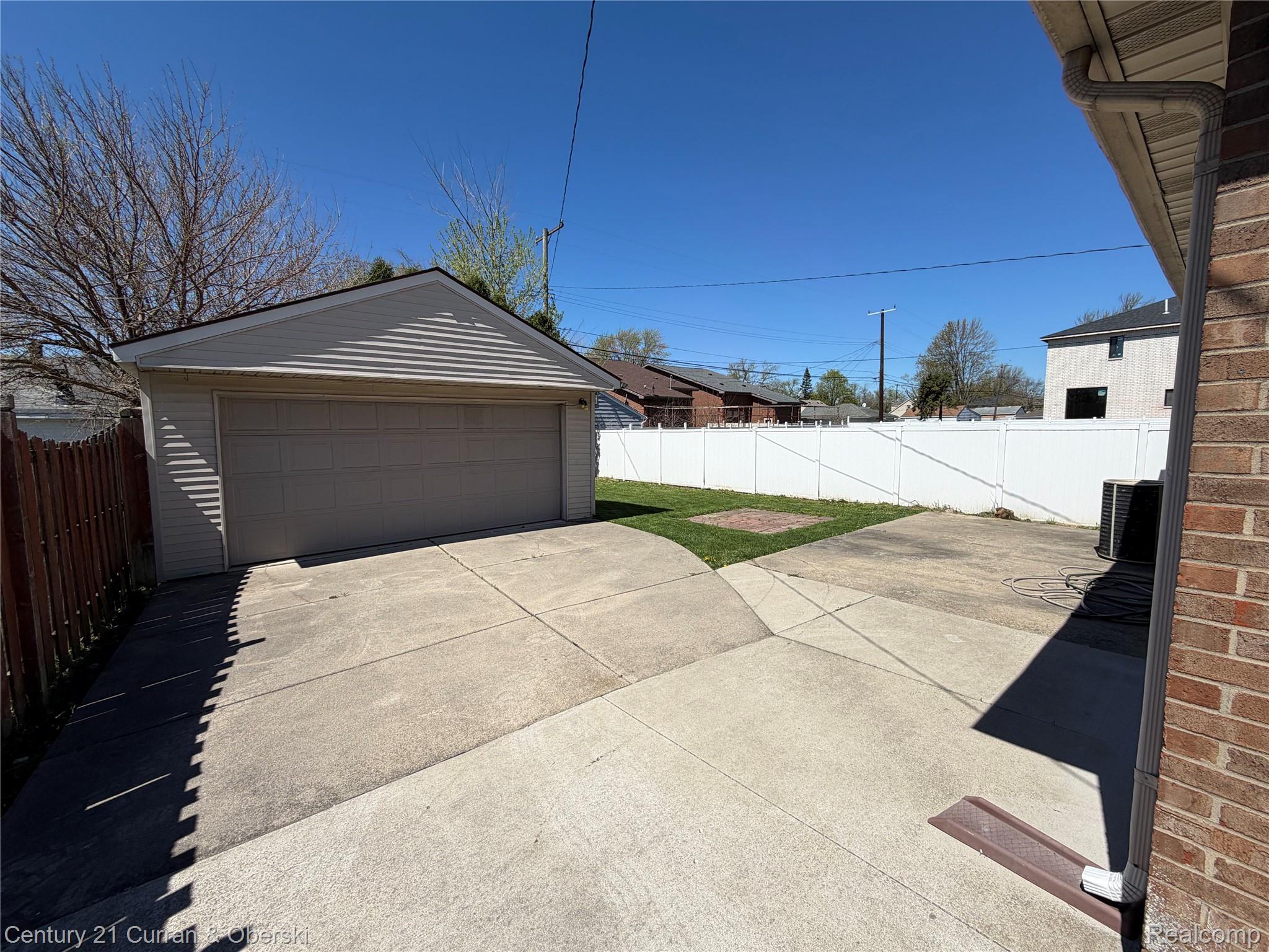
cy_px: 476
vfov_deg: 85.7
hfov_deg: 102.1
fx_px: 513
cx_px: 634
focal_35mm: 14
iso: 20
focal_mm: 2.22
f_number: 2.2
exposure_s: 1/1285
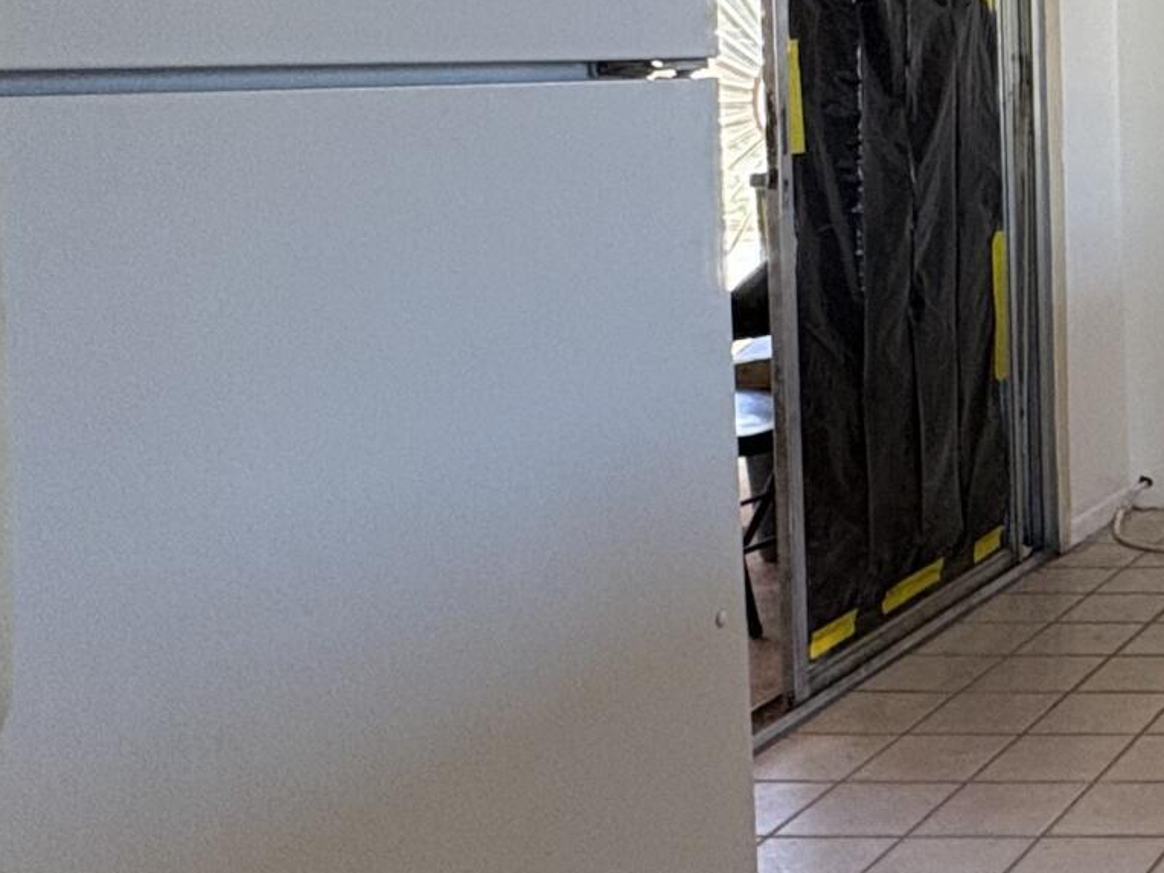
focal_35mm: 55
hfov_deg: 25.6
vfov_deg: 25.9
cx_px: 1772
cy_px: 136
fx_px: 1849
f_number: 2.2
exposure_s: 1/120
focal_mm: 2.22
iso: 200
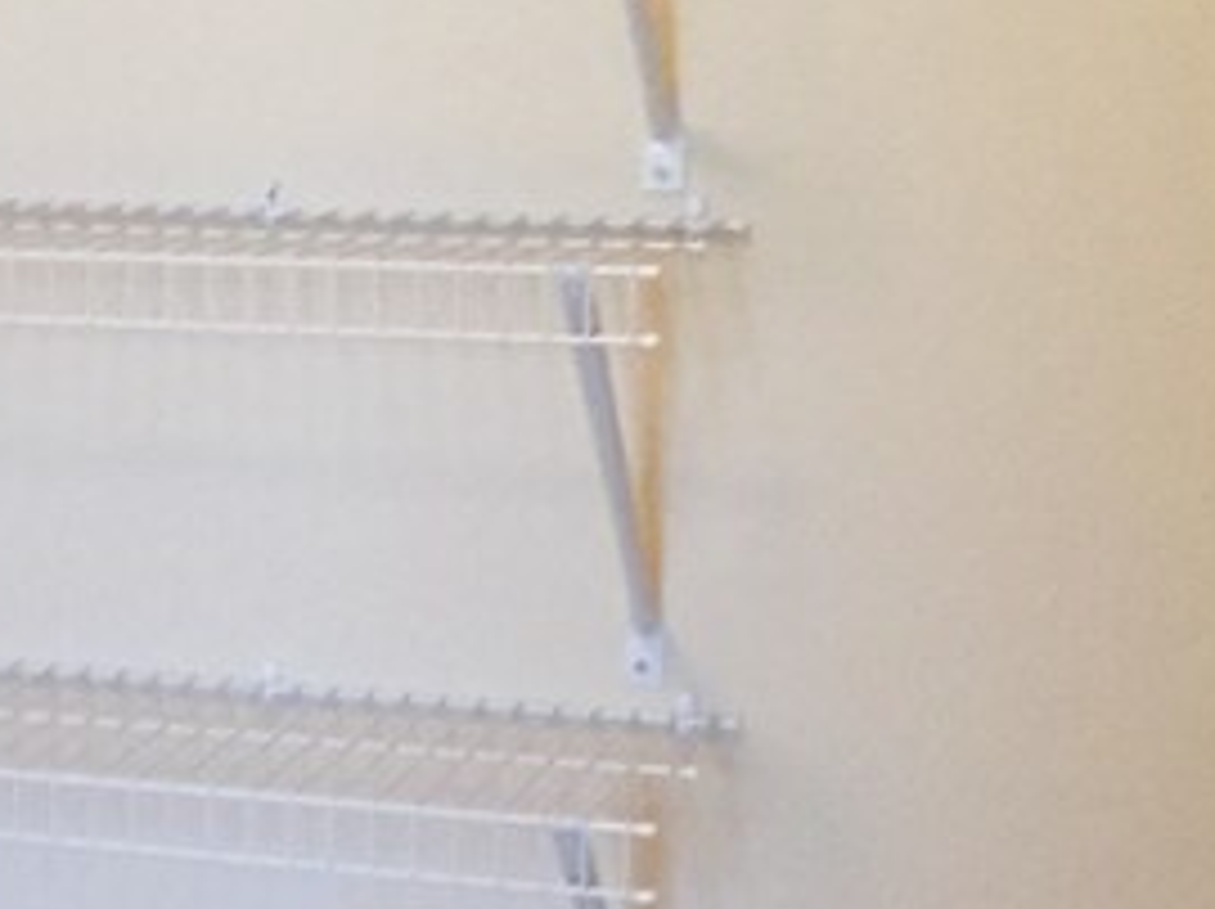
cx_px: -274
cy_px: 333
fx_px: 3858
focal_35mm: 110
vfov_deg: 13.4
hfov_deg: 17.0
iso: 125
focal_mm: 4.15
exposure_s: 1/30
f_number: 2.2
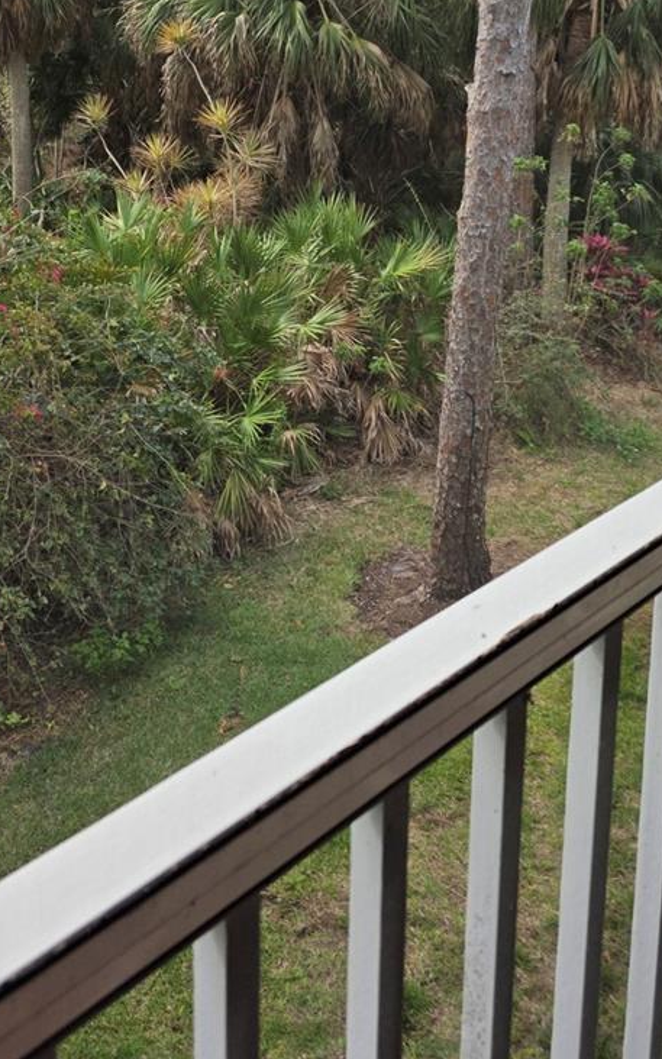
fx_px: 1154
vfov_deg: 46.7
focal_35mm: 40
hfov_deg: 32.0
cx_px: 335
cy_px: 214
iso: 80
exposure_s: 1/2686
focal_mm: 6.3
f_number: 1.7
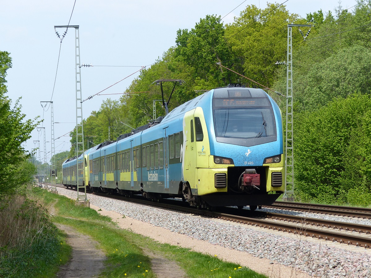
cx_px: 186
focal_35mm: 116
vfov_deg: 12.8
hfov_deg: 17.0
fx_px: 1243
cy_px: 139
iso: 100
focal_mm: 20.9
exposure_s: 1/640
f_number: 4
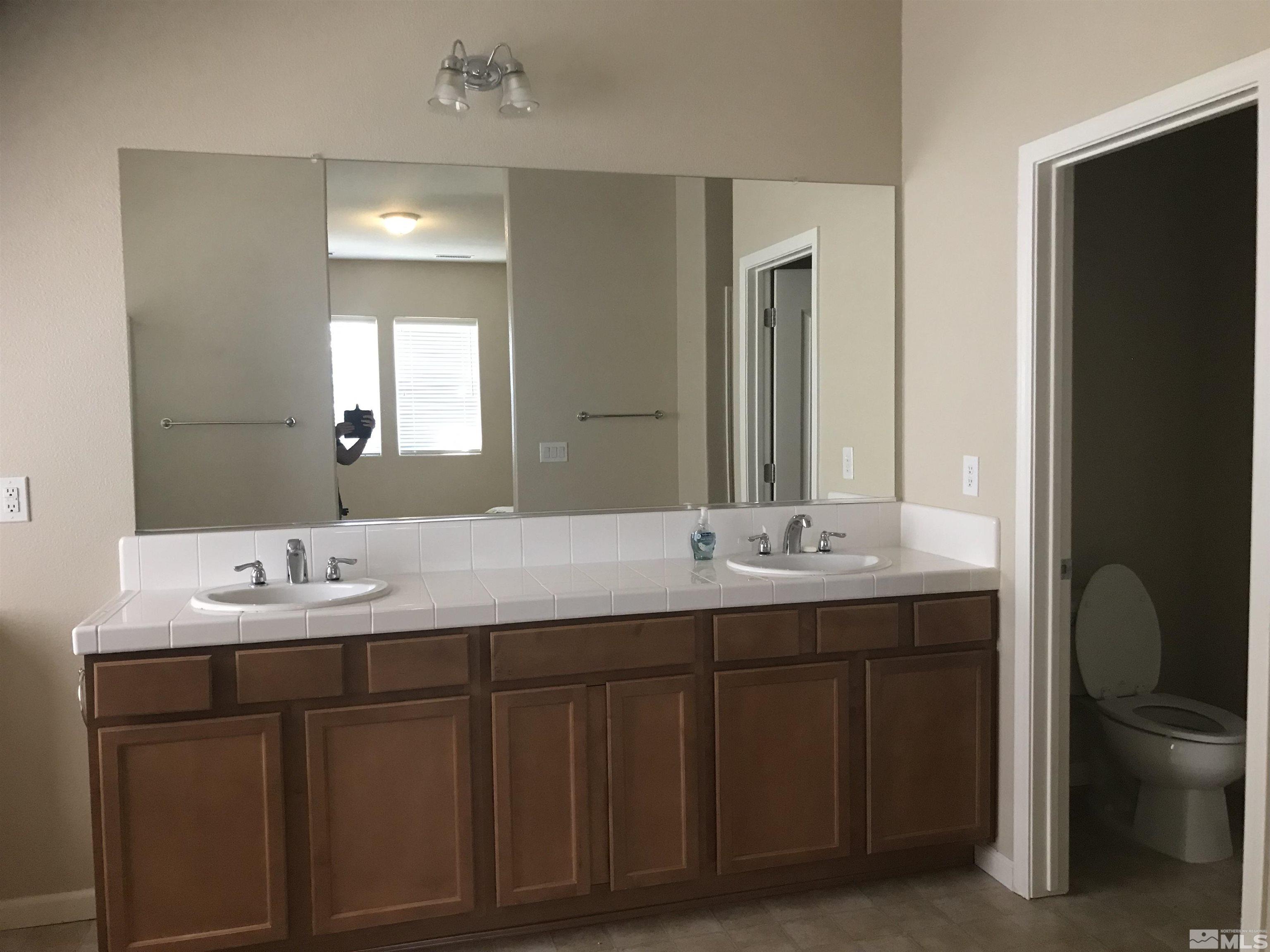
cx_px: 635
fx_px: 1027
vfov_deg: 49.7
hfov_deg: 63.4
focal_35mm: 28
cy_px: 476
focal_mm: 3.99
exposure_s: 1/15
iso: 80
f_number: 1.8
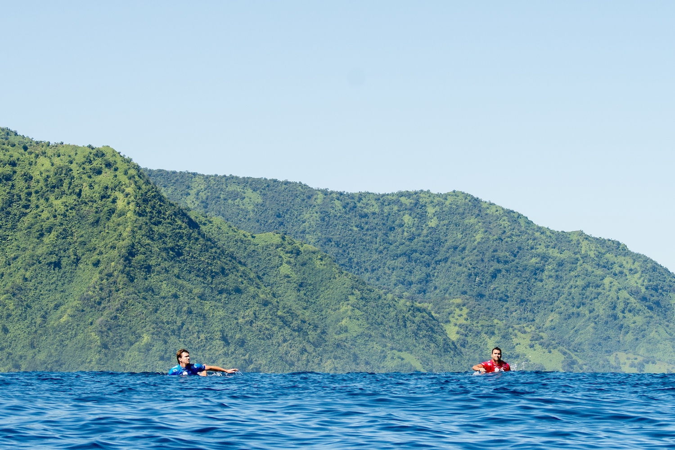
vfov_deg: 17.1
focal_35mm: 80
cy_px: 225
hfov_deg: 25.4
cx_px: 338
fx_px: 1500
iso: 160
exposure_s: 1/640
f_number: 5.6
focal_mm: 80
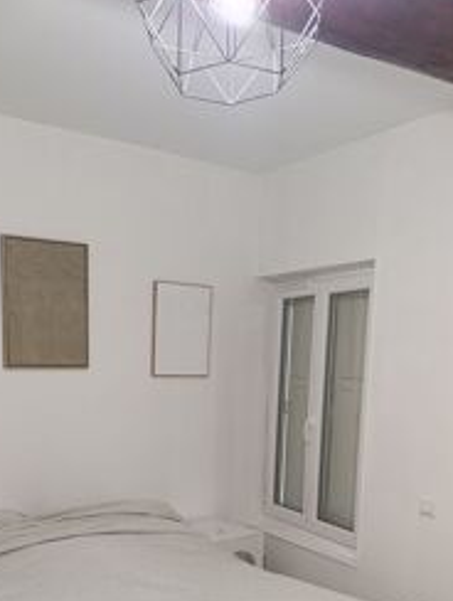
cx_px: 160
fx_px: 696
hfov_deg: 35.8
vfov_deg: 44.8
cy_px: 464
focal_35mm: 40
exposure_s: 1/50
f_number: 1.6
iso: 1250
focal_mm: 6.14
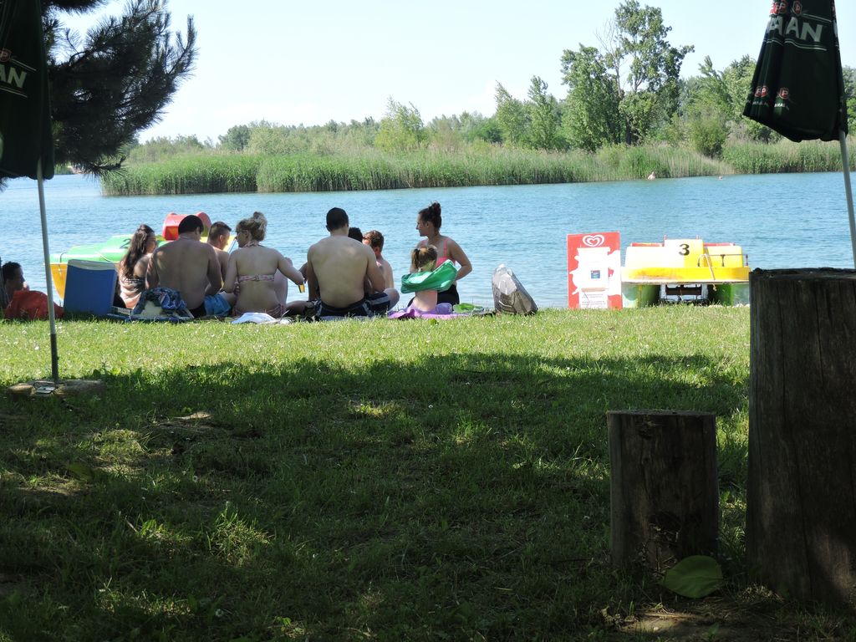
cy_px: 321
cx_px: 428
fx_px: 1731
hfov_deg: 27.8
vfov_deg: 21.0
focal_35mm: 70
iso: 100
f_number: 3.9
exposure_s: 1/400
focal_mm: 12.5
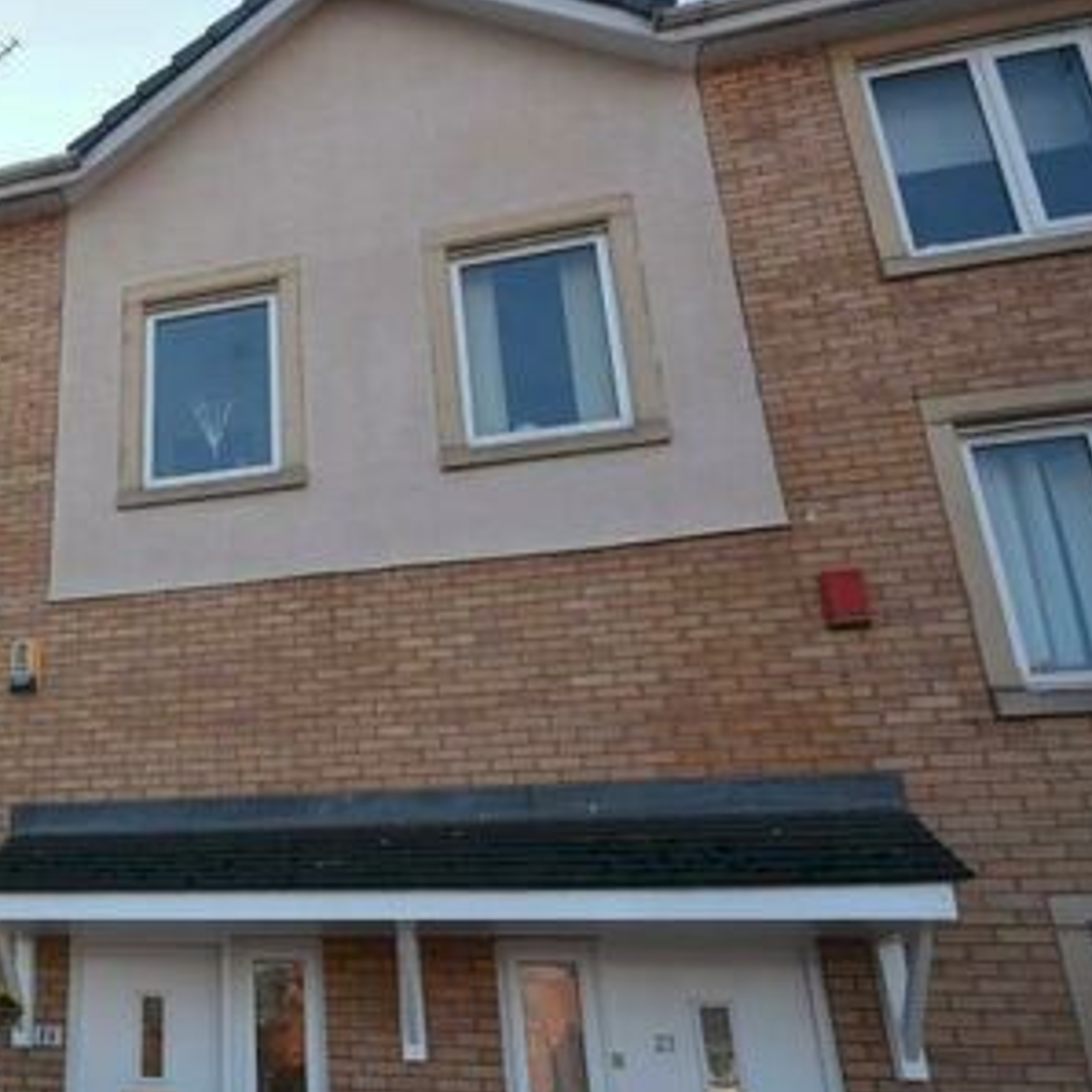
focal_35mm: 30
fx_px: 1071
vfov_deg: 53.2
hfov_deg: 45.4
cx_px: -7
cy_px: 704
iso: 100
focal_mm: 10
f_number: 6.3
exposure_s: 1/160
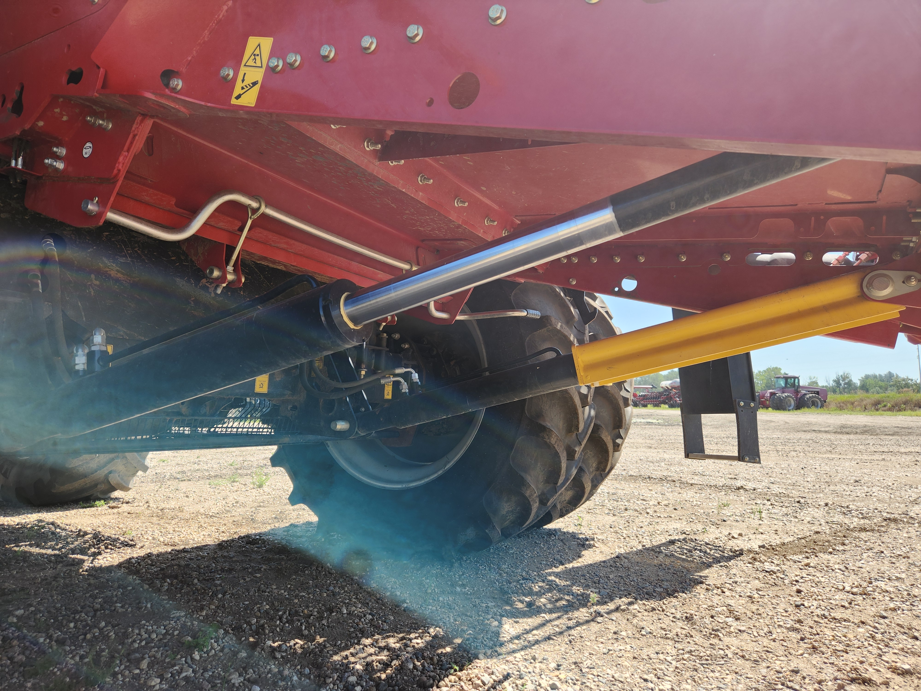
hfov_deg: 73.9
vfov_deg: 58.9
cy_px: 346
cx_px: 460
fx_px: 612
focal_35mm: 23
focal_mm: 5.4
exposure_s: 1/451
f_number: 1.8
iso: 20
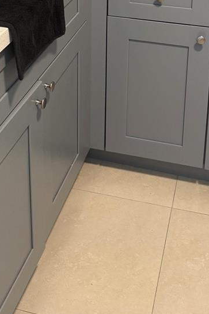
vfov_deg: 32.7
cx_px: 121
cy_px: -15
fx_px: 479
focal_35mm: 55
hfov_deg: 24.6
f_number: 1.78
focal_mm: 6.76
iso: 250
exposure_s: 1/60
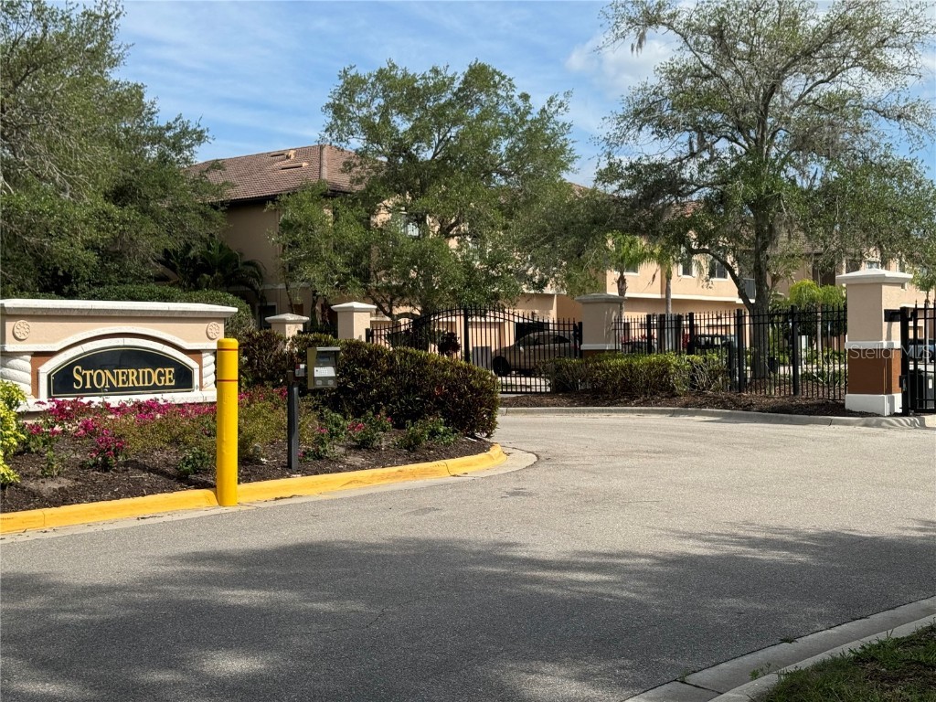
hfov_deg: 39.7
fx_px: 1298
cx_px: 468
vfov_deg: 30.3
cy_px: 351
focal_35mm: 48
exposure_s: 1/3817
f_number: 1.78
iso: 64
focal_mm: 6.76
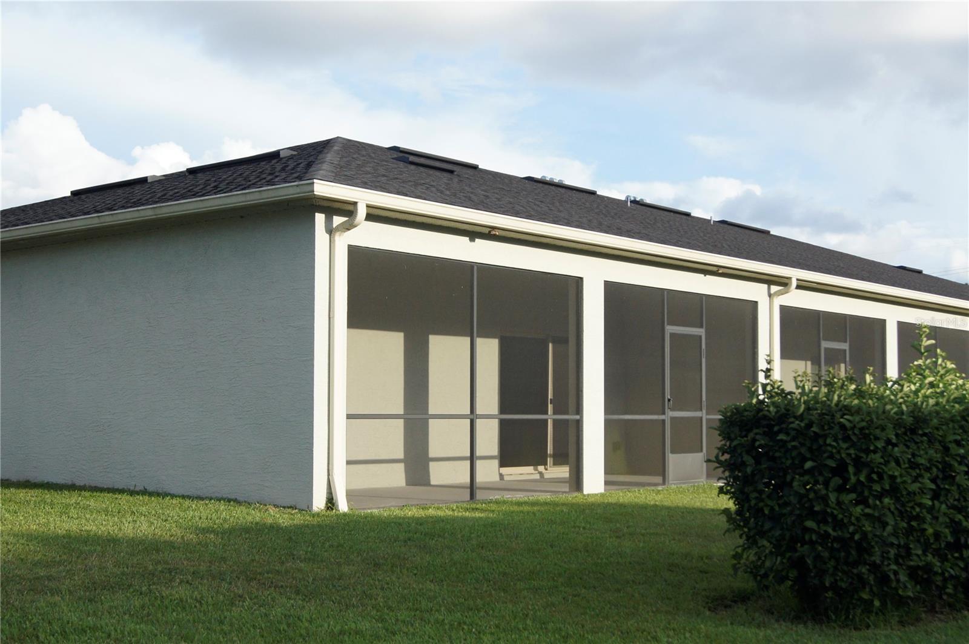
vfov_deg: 29.8
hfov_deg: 43.6
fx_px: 1210
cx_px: 484
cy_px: 322
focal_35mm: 45
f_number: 5.6
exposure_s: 1/2000
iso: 800
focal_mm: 30
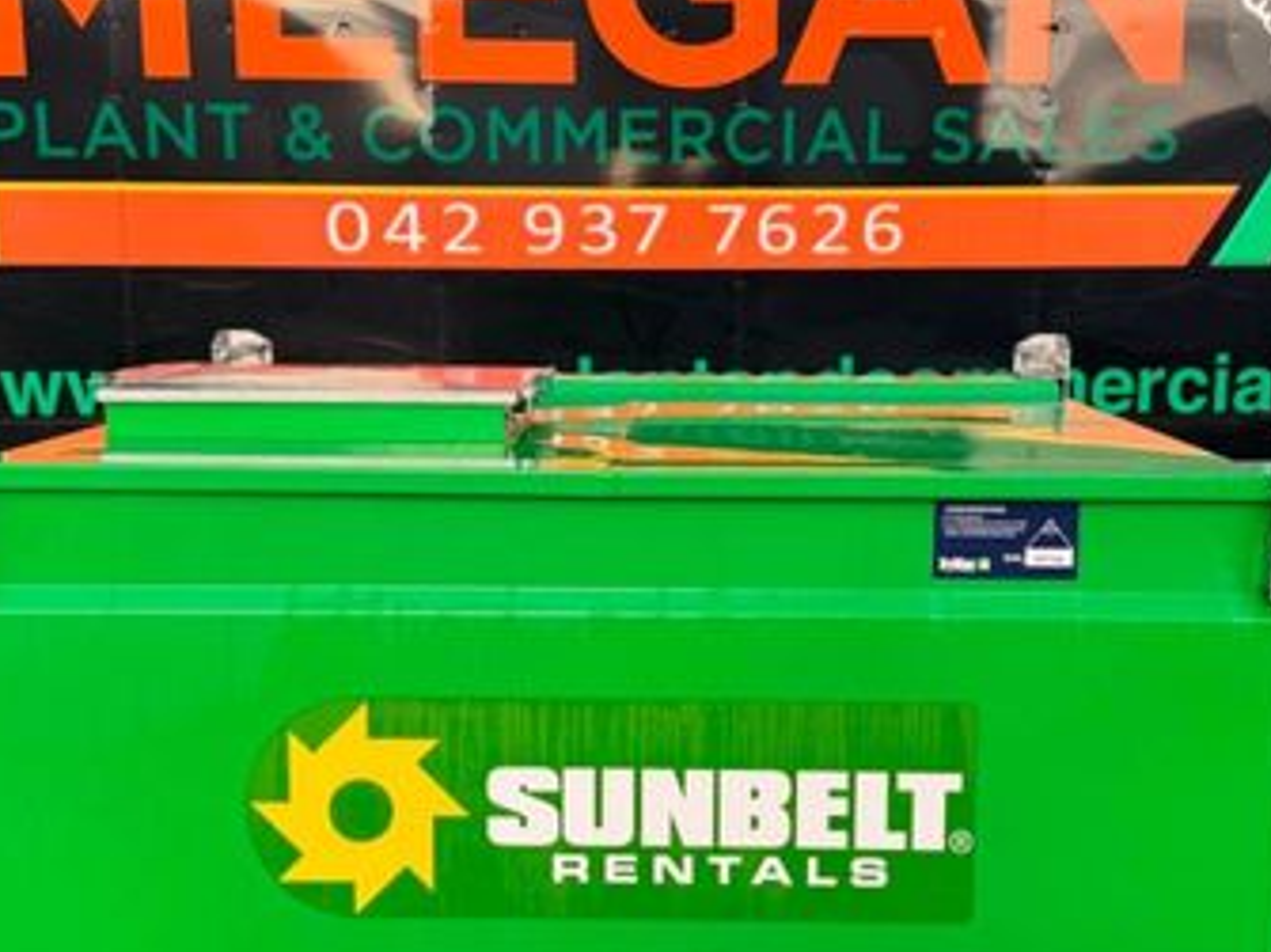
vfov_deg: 33.6
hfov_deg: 43.8
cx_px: 672
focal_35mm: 43
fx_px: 1578
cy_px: 497
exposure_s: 1/1493
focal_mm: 6.76
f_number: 1.78
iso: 80
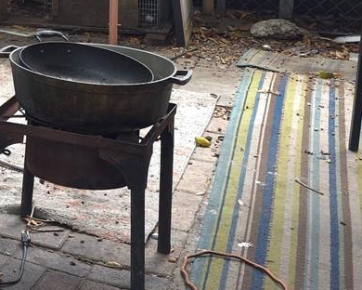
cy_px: -26
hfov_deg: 16.8
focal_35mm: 92
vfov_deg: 16.2
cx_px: -309
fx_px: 986
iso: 20
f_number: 1.7
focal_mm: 6.3
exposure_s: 1/60
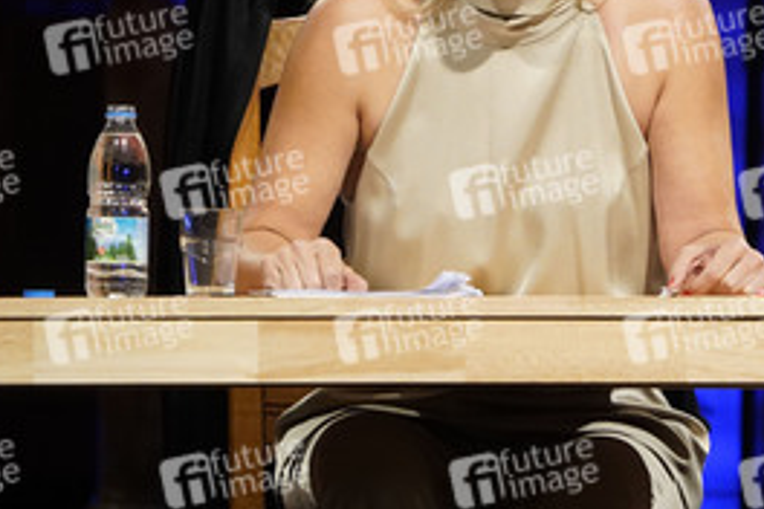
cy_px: 113
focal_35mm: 1024
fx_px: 21730
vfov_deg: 1.3
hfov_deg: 2.0
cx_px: 447
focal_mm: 600
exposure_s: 1/200
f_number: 6.3
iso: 6400
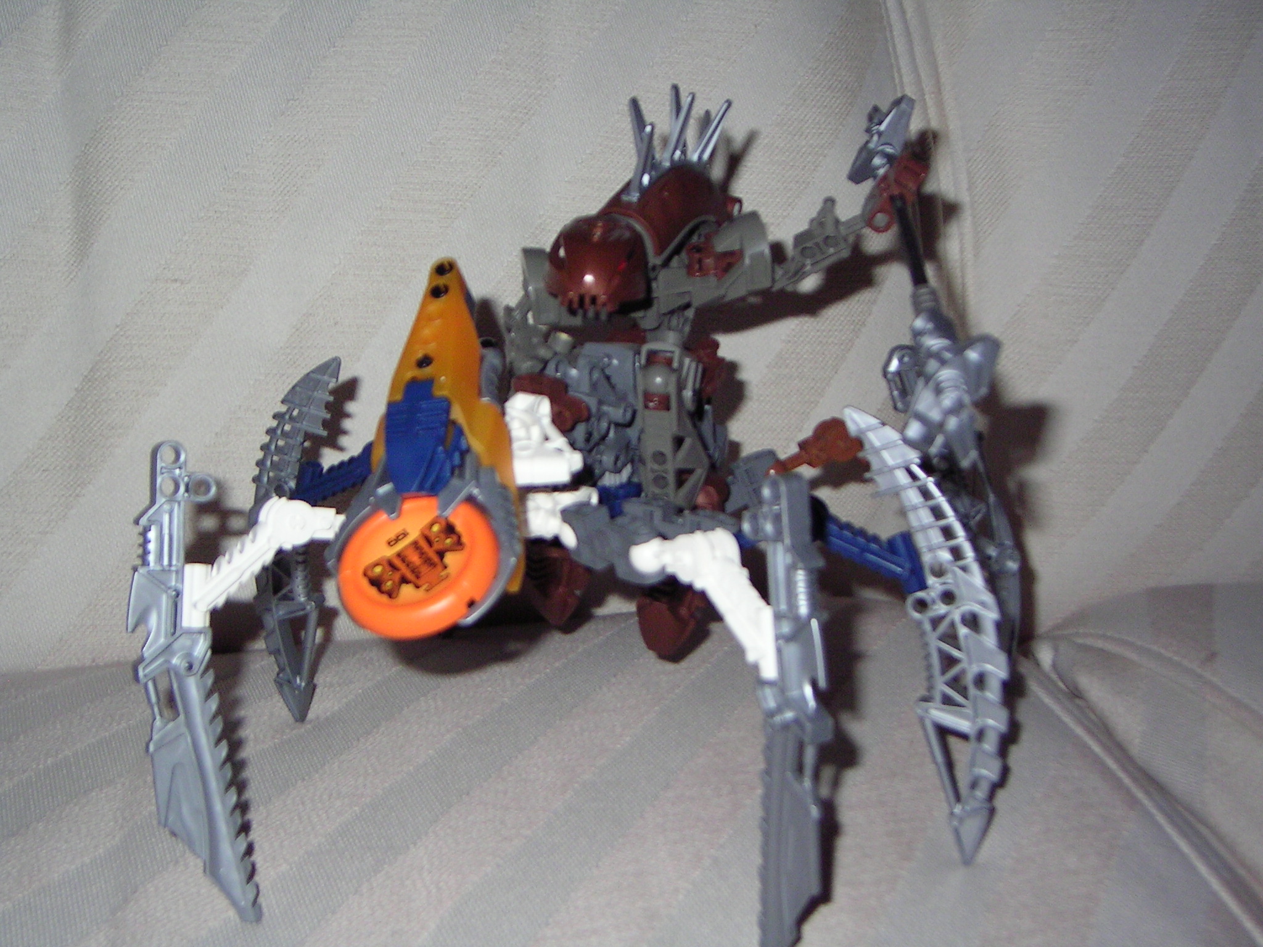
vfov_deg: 36.8
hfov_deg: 47.9
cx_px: 632
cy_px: 474
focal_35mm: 39
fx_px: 1423
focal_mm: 6.2
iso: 100
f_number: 3.1
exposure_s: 1/33.3
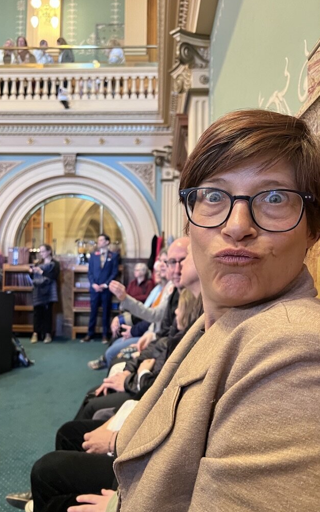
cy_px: 254
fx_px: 391
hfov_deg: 44.5
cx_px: 147
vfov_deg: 66.5
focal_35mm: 28
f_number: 1.5
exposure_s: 1/60
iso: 500
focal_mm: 5.7
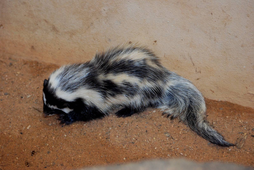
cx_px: 127
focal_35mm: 165
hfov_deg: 12.4
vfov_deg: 8.3
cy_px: 85
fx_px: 1166
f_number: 5
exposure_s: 1/60
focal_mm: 110
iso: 1000
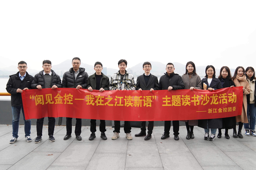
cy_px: 78
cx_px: 134
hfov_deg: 63.6
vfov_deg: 44.9
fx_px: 206
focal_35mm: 29
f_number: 2.8
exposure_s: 1/640
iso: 800
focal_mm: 24
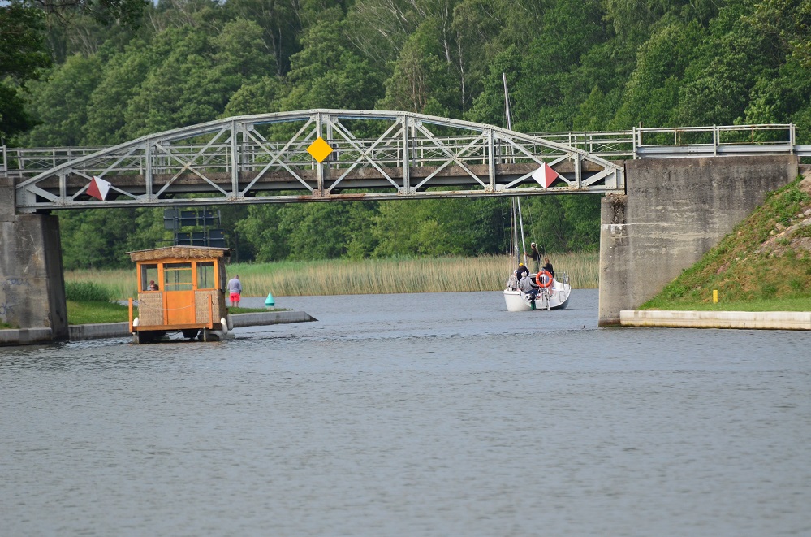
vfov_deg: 3.0
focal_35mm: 450
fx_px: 10113
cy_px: 268
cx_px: 406
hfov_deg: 4.6
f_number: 5.6
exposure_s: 1/1600
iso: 640
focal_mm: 300
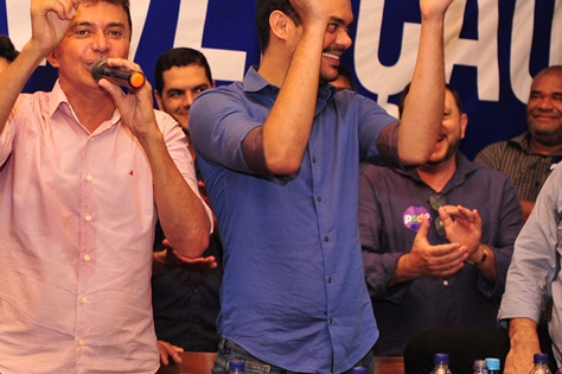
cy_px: 182
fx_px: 1481
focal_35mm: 95
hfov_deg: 21.2
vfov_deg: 14.4
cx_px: 101
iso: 1250
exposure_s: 1/60
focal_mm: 50
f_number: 3.2
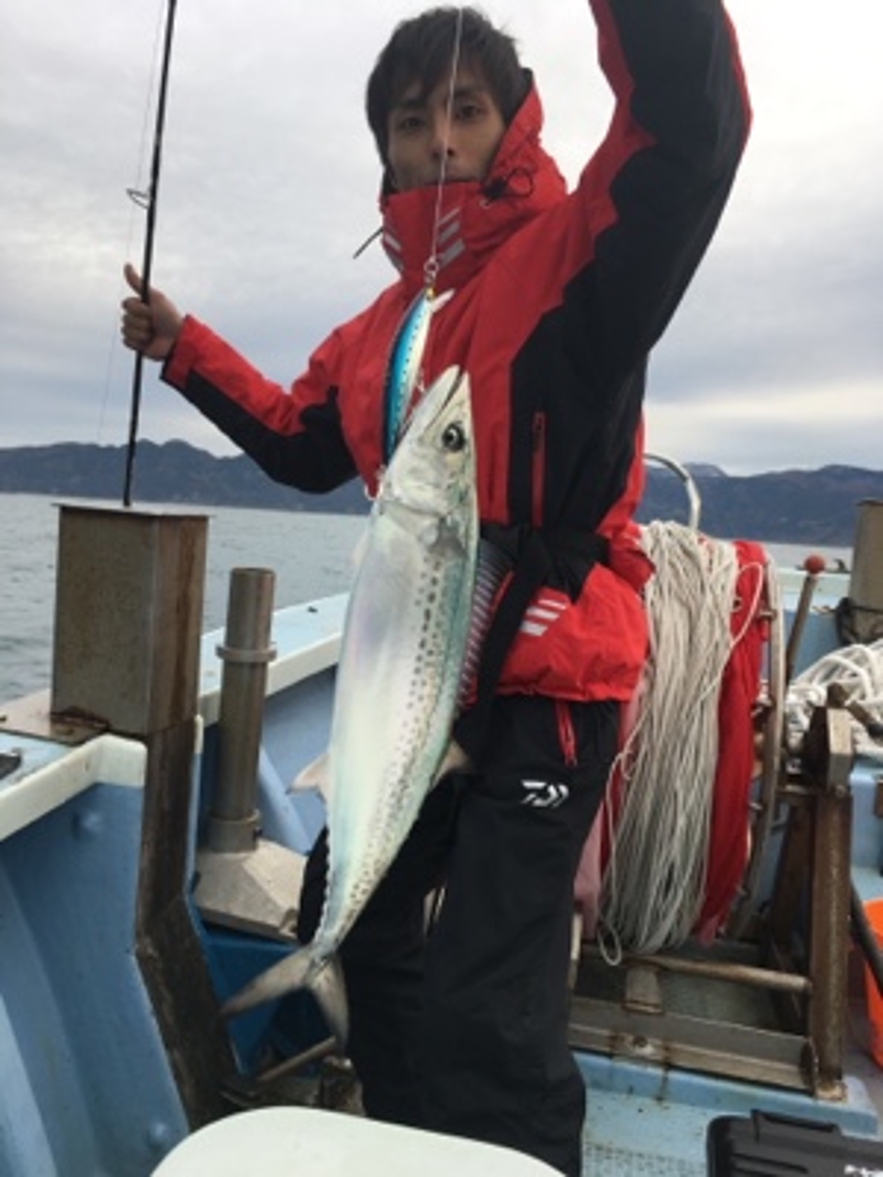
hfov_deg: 48.2
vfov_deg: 61.7
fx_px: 986
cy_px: 588
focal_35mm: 29
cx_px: 442
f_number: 2.2
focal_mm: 4.15
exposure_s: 1/530
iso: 25
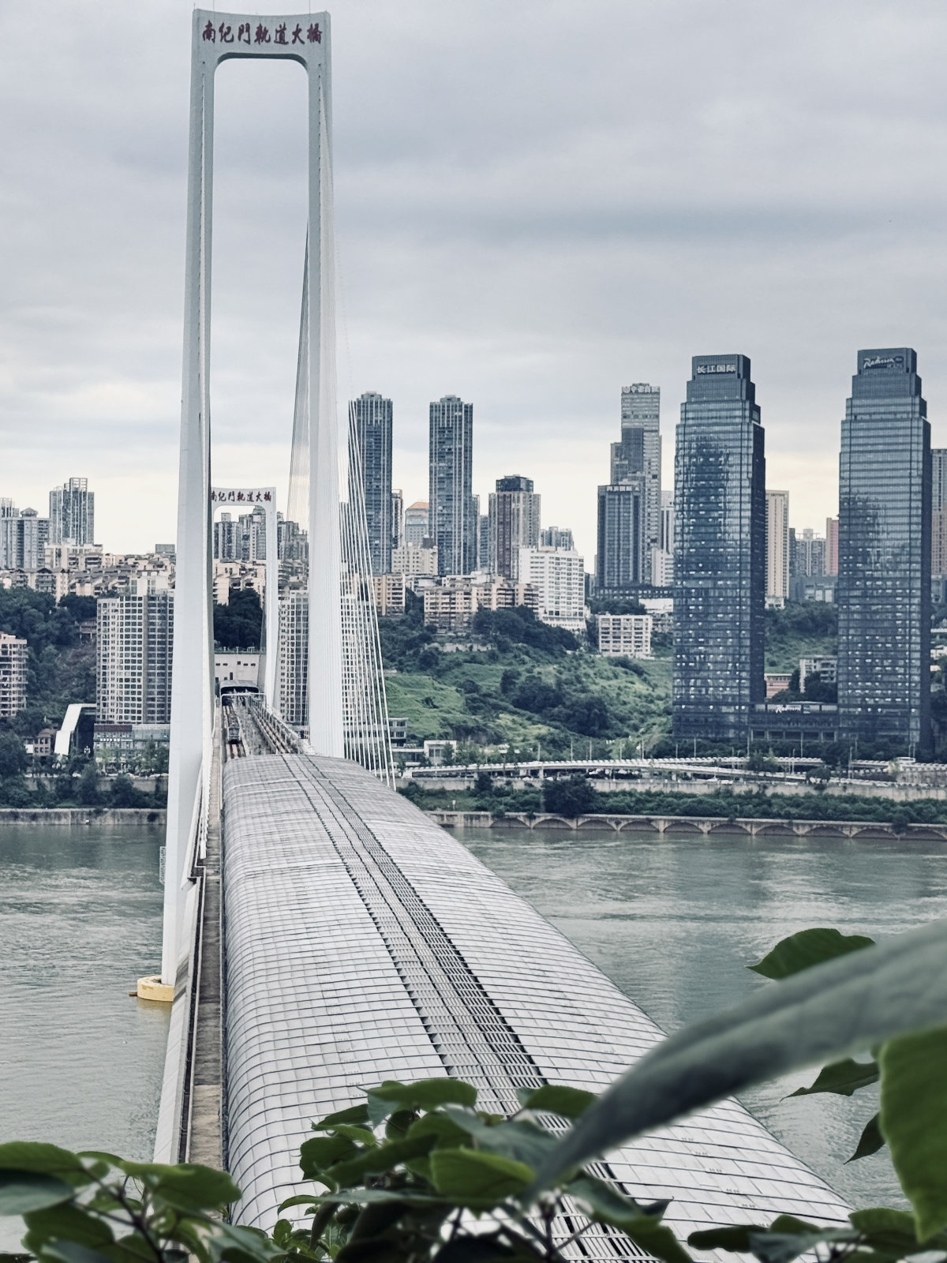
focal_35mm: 48
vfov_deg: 39.7
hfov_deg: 30.3
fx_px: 1751
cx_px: 474
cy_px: 632
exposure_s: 1/1715
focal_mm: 6.8
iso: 64
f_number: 1.8
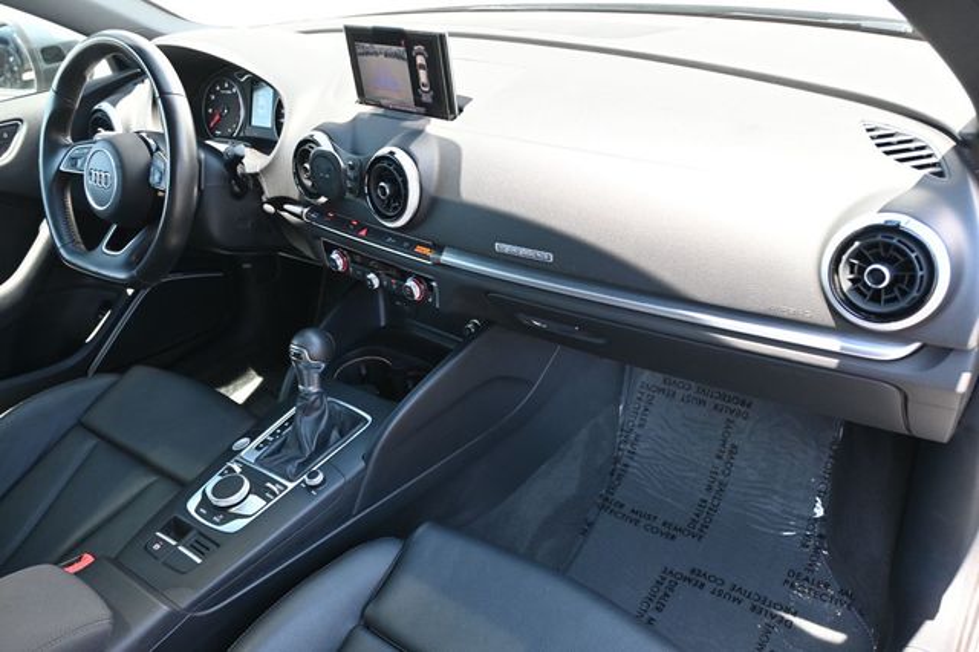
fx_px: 815
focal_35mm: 30
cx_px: 490
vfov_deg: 43.6
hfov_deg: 62.0
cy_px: 326
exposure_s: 1/125
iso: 640
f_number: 3.8
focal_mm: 20
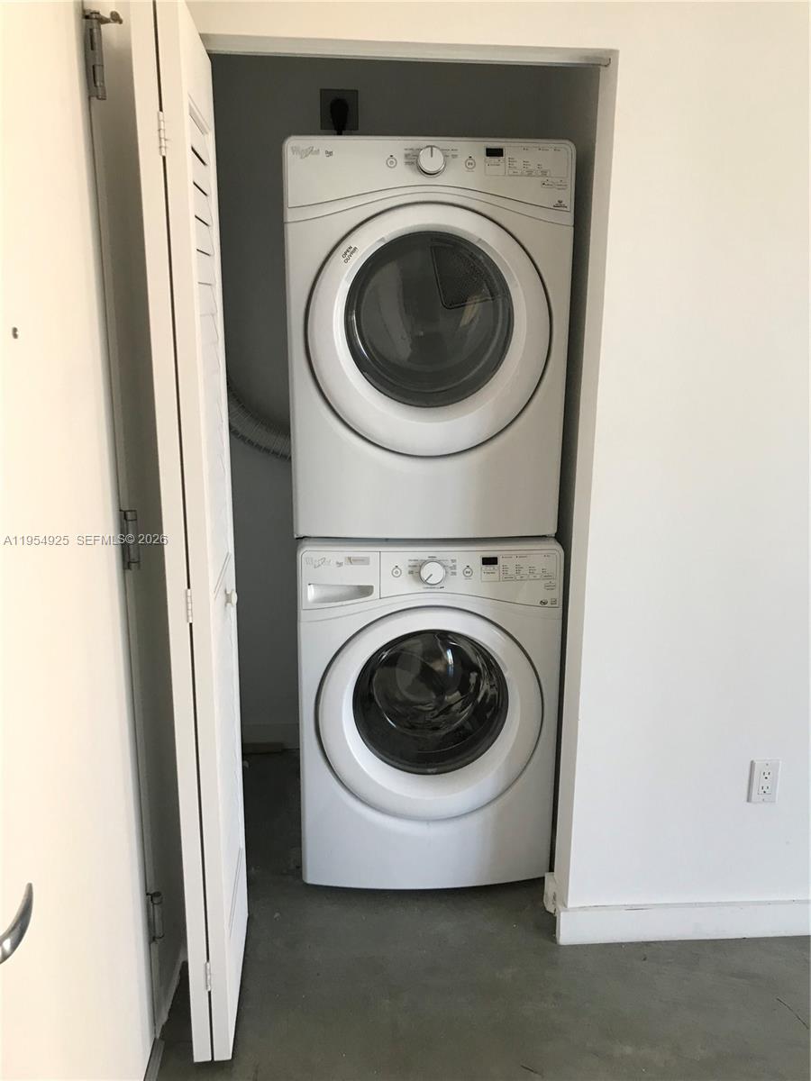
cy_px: 540
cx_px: 406
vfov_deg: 63.4
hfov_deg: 49.7
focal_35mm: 28
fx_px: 875
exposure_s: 1/30
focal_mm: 3.99
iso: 25
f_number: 1.8
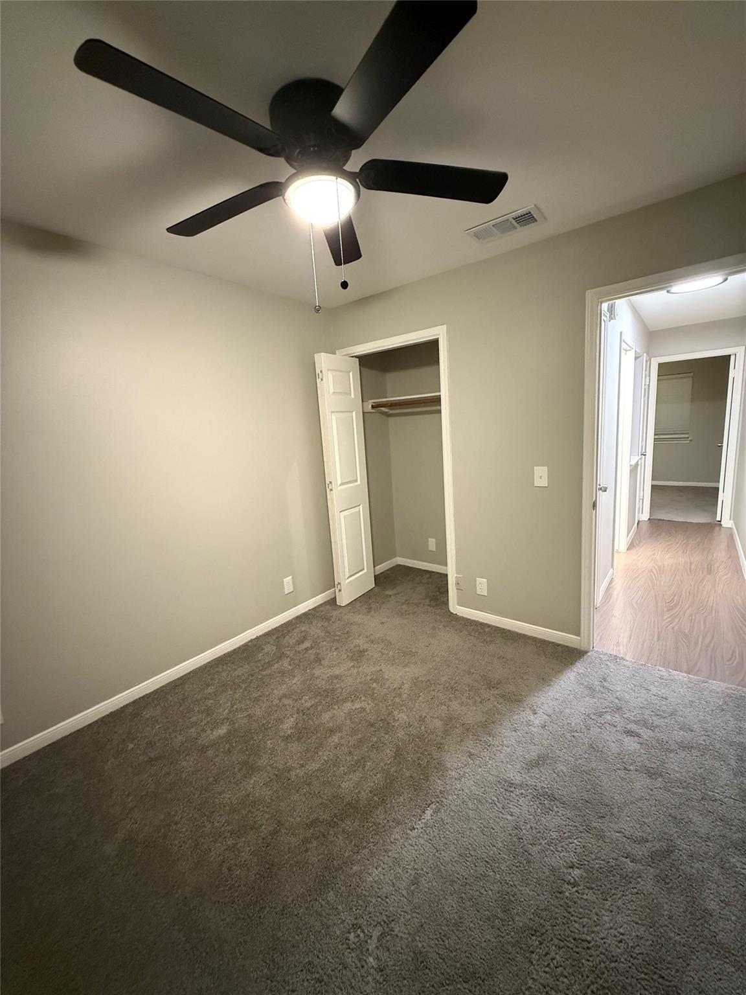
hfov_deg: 85.7
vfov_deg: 102.1
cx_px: 373
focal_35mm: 14
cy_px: 498
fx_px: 402
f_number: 2.2
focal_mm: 2.22
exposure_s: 1/40
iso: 1600
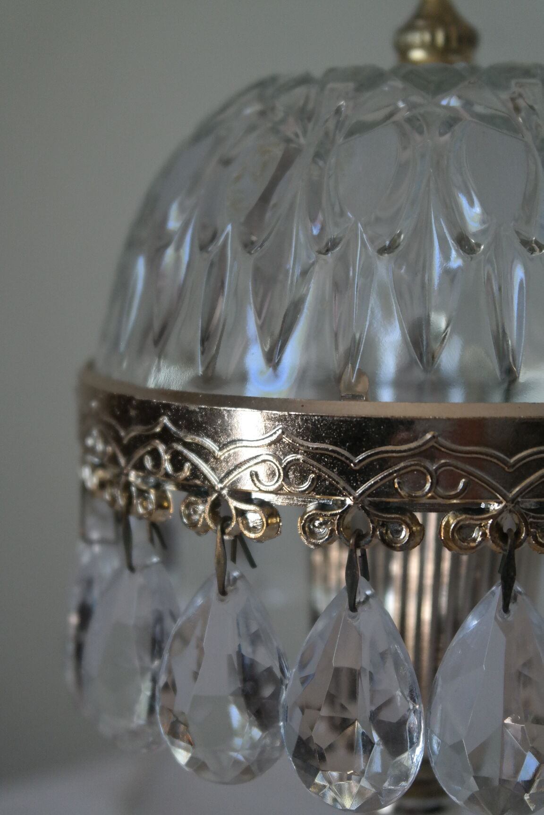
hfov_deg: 17.7
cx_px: 272
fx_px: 1745
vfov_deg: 26.3
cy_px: 408
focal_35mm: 77
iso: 1600
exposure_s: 1/80
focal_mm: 50
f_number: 5.6
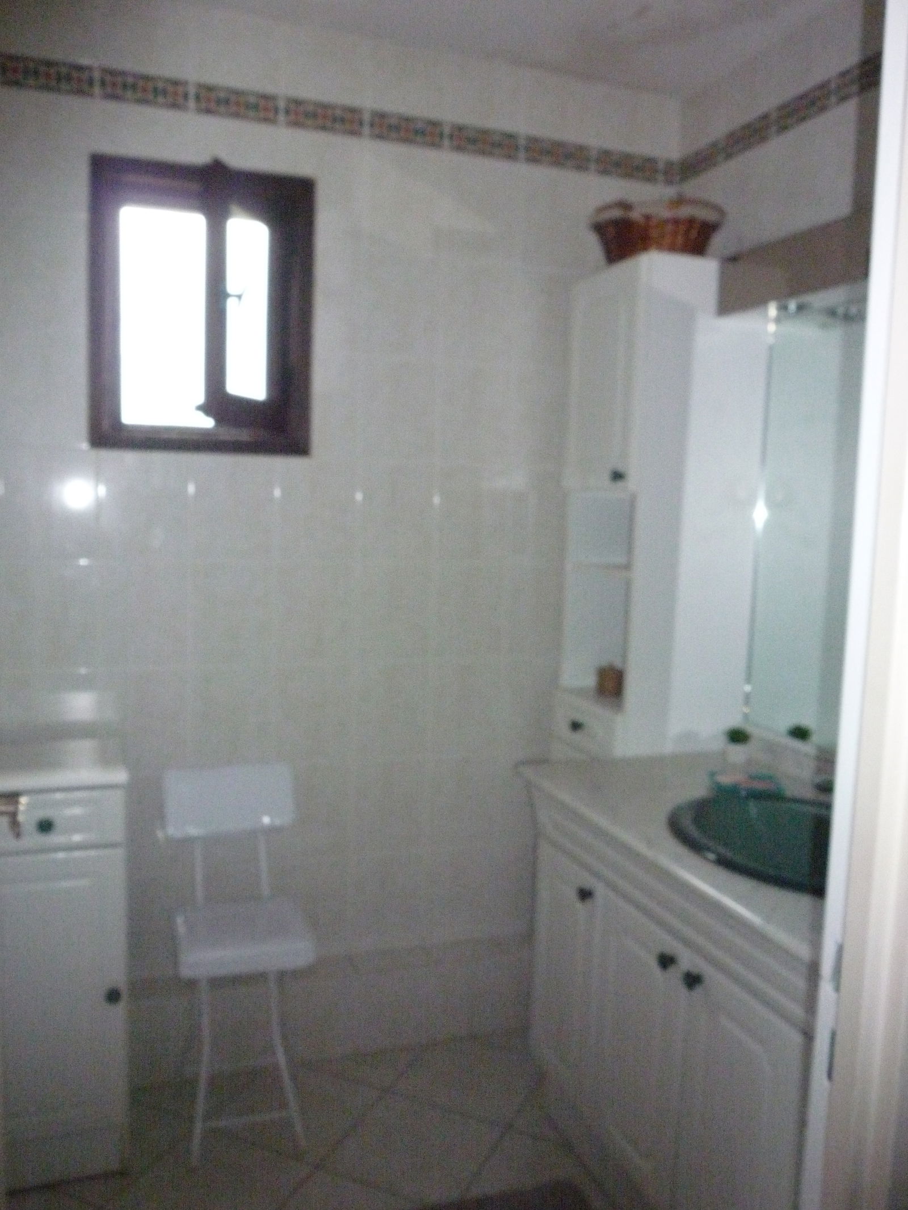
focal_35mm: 28
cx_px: 454
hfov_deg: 49.7
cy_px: 605
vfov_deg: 63.4
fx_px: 979
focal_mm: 6
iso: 1000
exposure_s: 1/30
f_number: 9
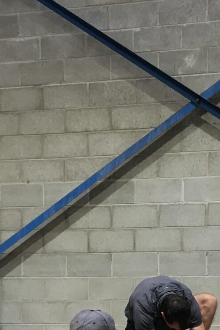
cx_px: 142
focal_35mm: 84
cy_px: 330
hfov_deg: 16.2
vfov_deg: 23.2
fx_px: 770
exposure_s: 1/33
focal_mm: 4.15
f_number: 2.2
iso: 100
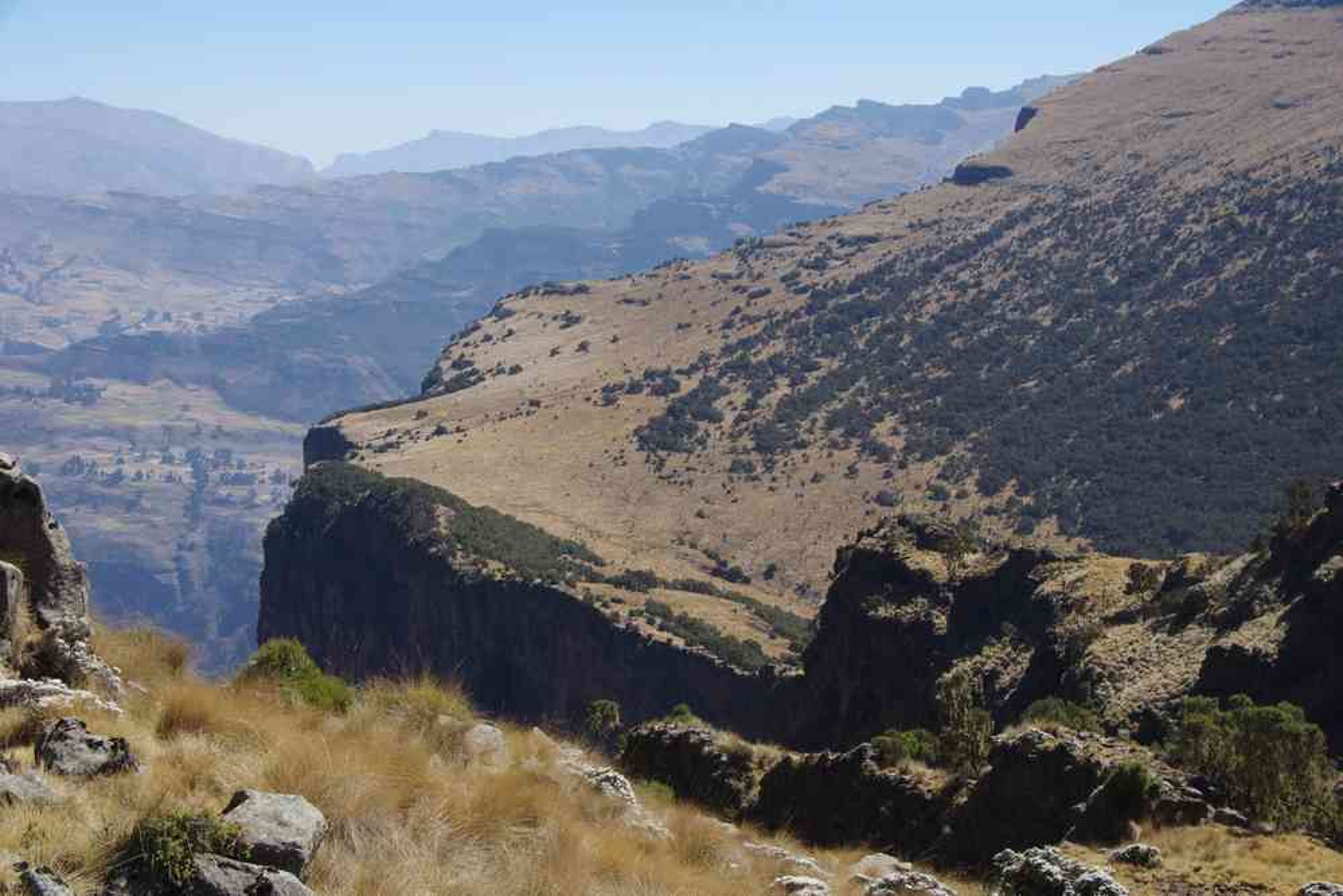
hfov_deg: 34.4
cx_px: 672
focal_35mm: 58
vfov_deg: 23.3
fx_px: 2171
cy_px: 448
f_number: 11
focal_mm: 38.8
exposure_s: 1/80
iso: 200
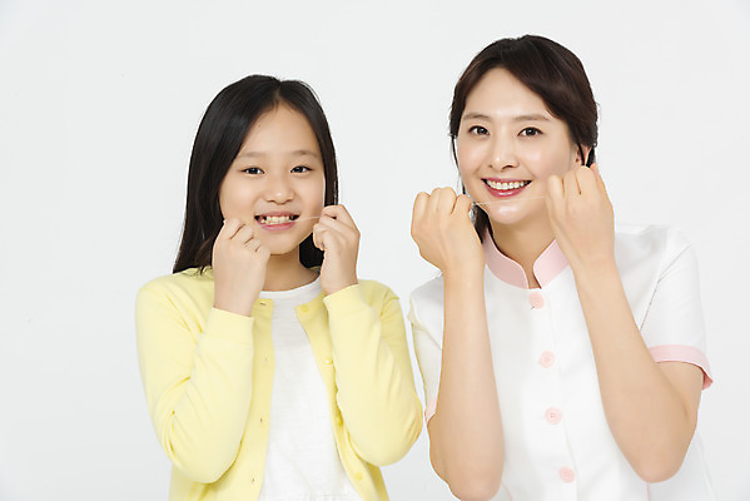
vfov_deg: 6.9
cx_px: 375
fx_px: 4168
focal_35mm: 200
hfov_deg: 10.3
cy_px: 250
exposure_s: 1/125
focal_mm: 200
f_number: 18
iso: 100
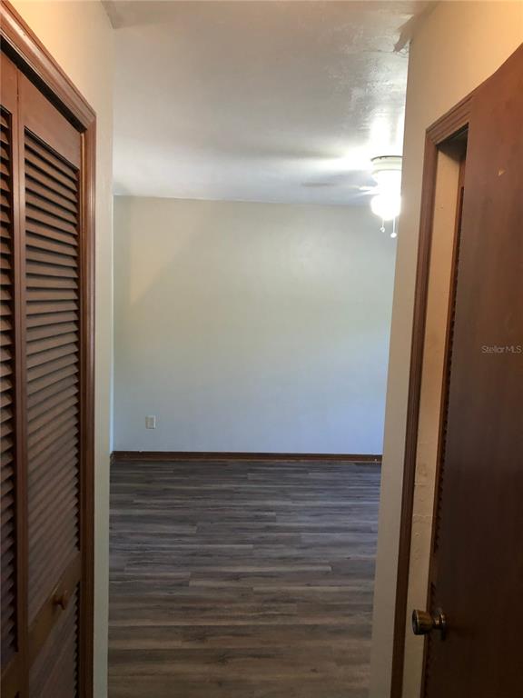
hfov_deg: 49.7
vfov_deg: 63.4
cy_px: 349
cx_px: 262
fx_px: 564
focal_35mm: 28
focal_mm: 3.99
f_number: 1.8
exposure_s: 1/15
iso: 100
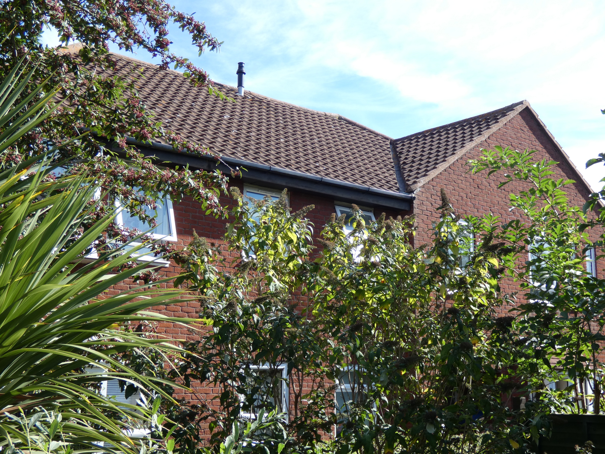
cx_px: 302
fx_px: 874
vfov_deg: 29.1
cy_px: 227
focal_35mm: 50
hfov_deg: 38.2
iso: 80
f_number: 3.9
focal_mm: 9
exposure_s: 1/320
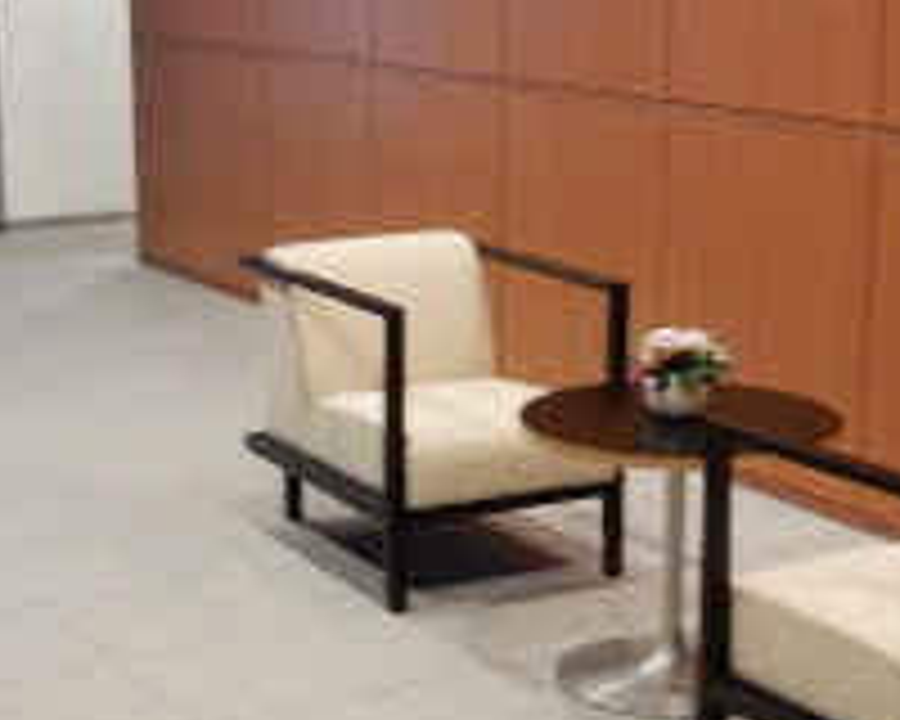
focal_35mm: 78
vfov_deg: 19.6
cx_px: 274
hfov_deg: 24.3
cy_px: 428
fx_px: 2078
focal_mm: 4.5
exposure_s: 1/10
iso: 400
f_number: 3.7
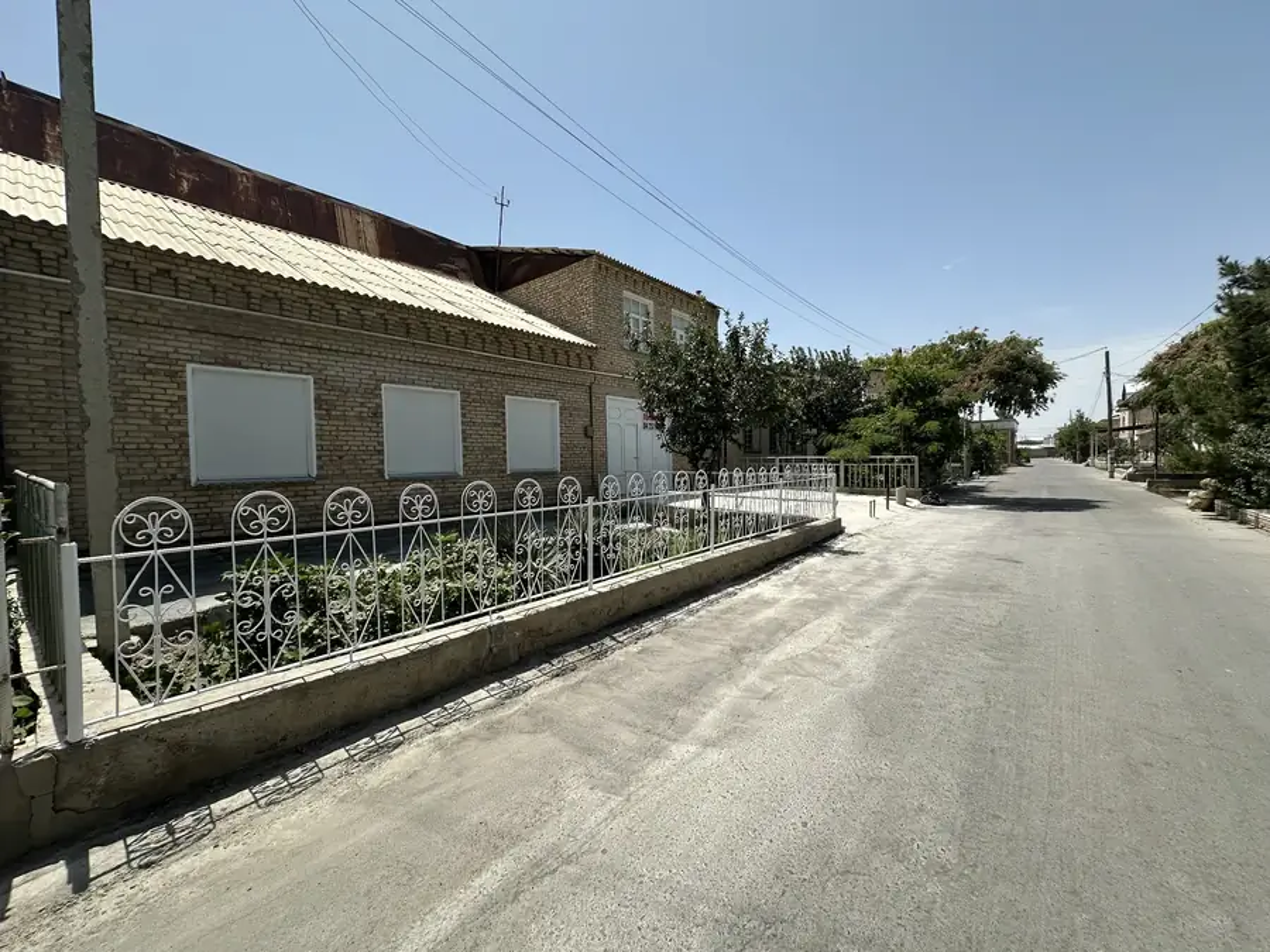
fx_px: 514
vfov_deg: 85.7
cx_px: 635
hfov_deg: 102.1
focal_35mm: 14
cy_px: 476
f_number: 2.2
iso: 50
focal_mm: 2.22
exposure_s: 1/2020
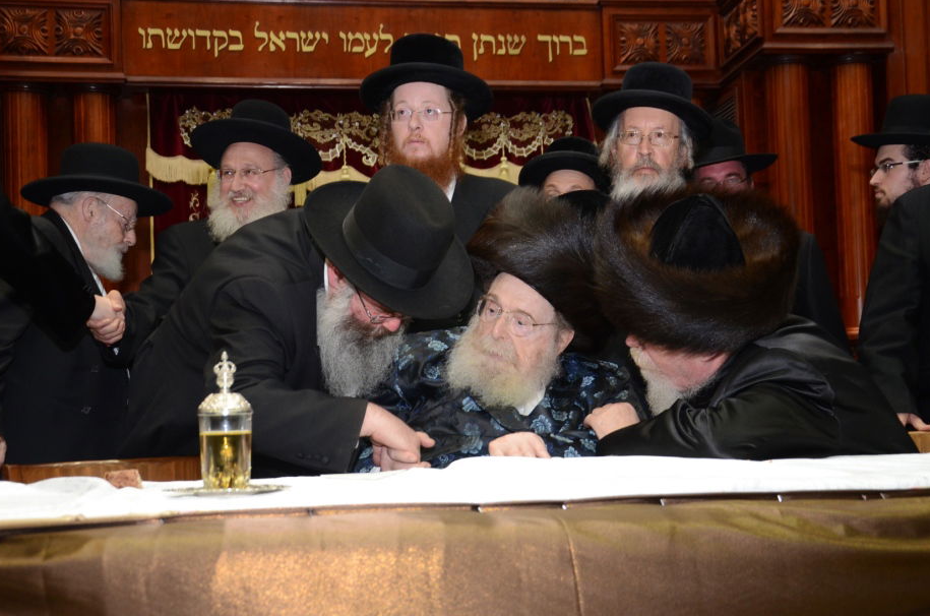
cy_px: 310
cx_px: 480
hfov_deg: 42.0
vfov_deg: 28.5
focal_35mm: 47
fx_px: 1212
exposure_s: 1/80
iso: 800
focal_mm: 28
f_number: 5
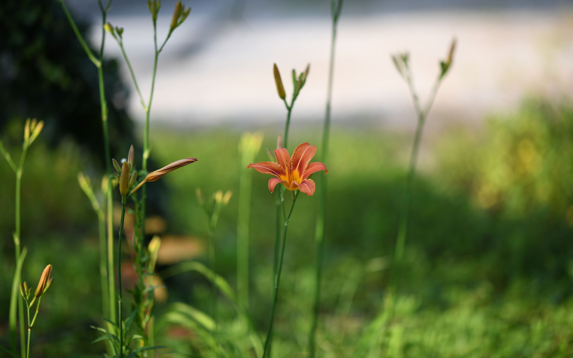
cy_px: 167
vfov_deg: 12.1
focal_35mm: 108
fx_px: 1686
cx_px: 285
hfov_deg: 19.3
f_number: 1.4
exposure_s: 1/1250
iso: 64
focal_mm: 105
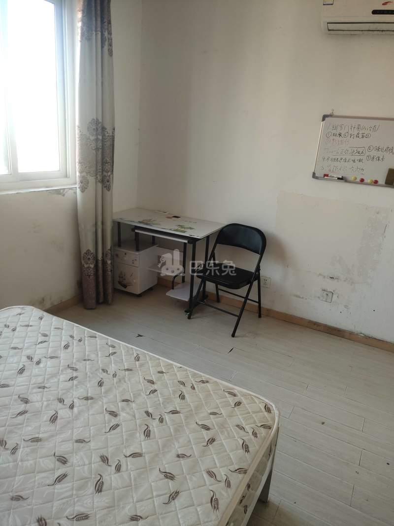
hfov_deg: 53.1
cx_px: 197
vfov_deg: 67.3
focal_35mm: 26
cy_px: 263
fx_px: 395
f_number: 1.79
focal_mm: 4.27
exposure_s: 1/100
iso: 82
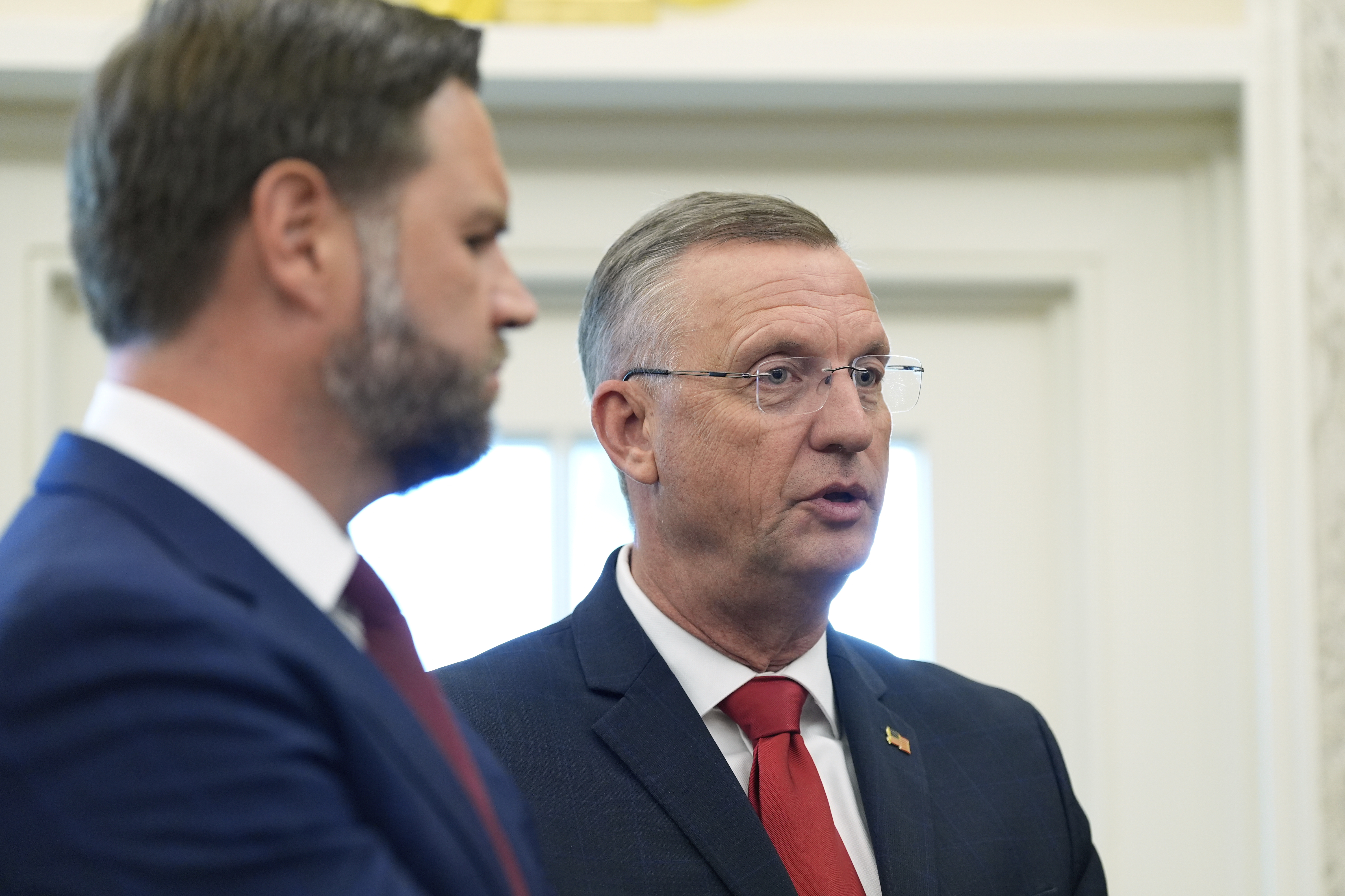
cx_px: 672
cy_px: 448
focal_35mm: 150
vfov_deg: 9.1
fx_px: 5604
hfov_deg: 13.7
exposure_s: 1/250
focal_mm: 150
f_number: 3.5
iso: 2500
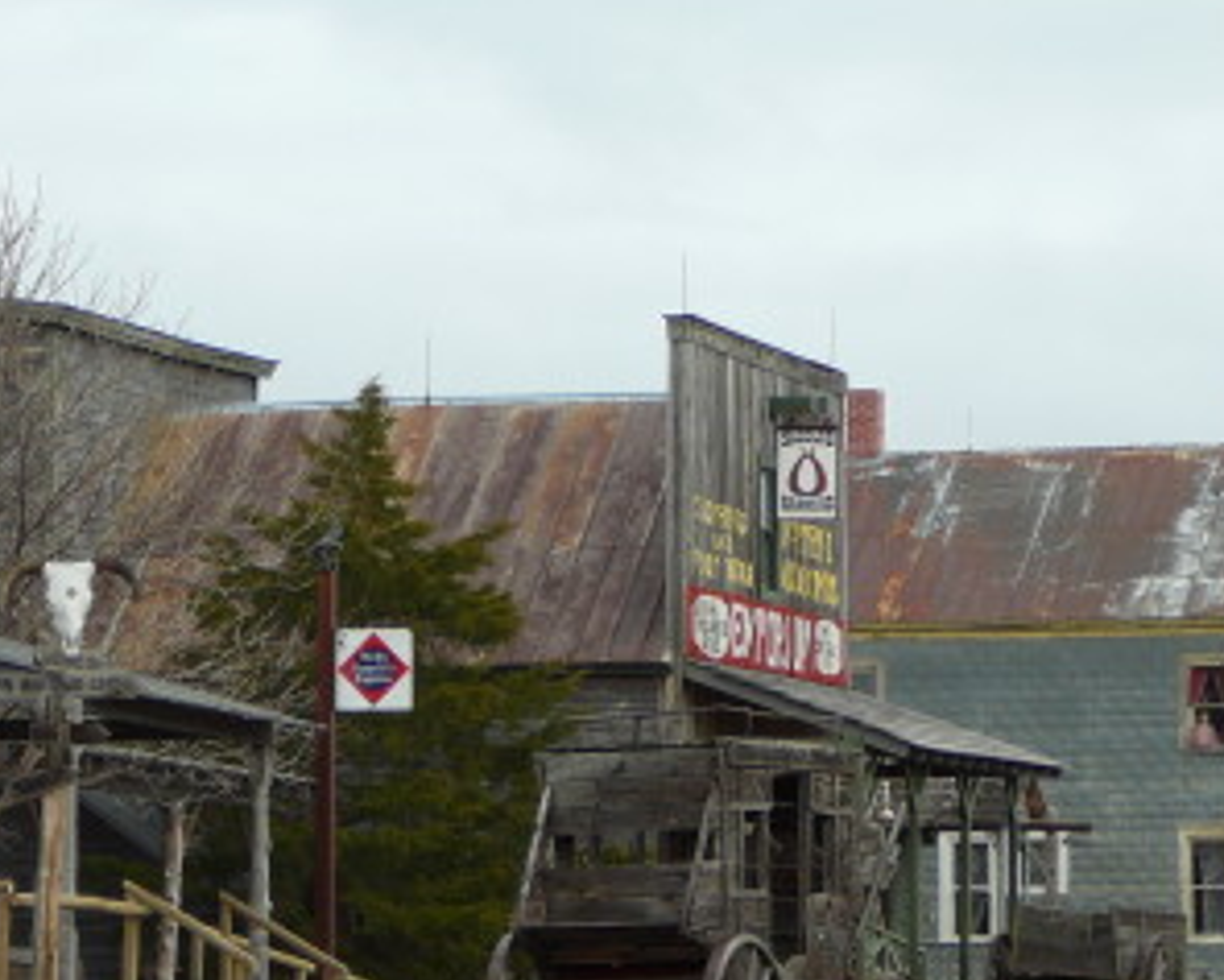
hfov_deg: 9.0
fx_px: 7755
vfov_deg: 7.2
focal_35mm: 214
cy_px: 695
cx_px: 624
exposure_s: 1/60
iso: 80
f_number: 3.9
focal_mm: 17.6
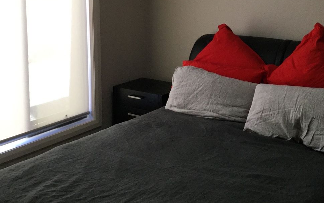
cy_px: 18
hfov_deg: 39.4
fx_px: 450
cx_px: 192
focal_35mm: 51
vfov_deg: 24.6
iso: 32
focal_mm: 3.3
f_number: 2.4
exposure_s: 1/33
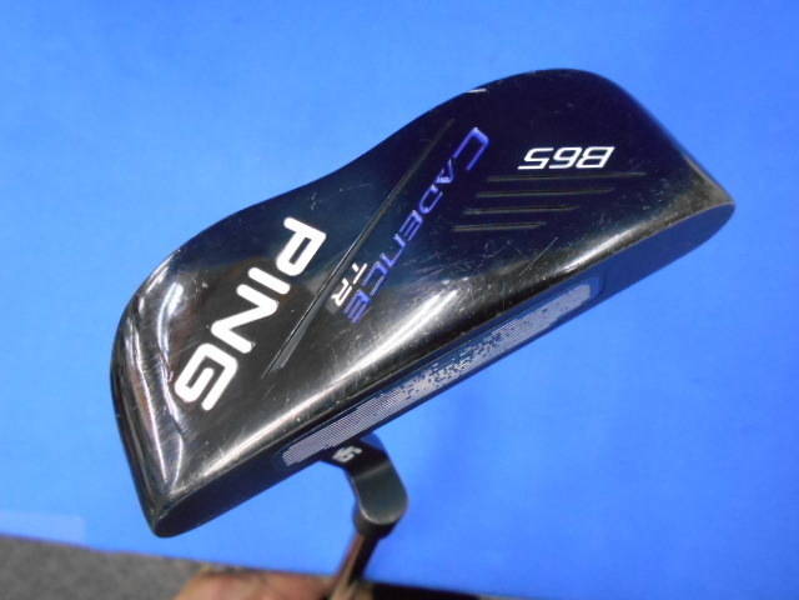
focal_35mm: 26
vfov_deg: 53.1
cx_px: 400
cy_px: 300
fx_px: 600
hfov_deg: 67.3
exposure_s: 1/60
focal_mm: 4.6
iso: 800
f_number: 3.2
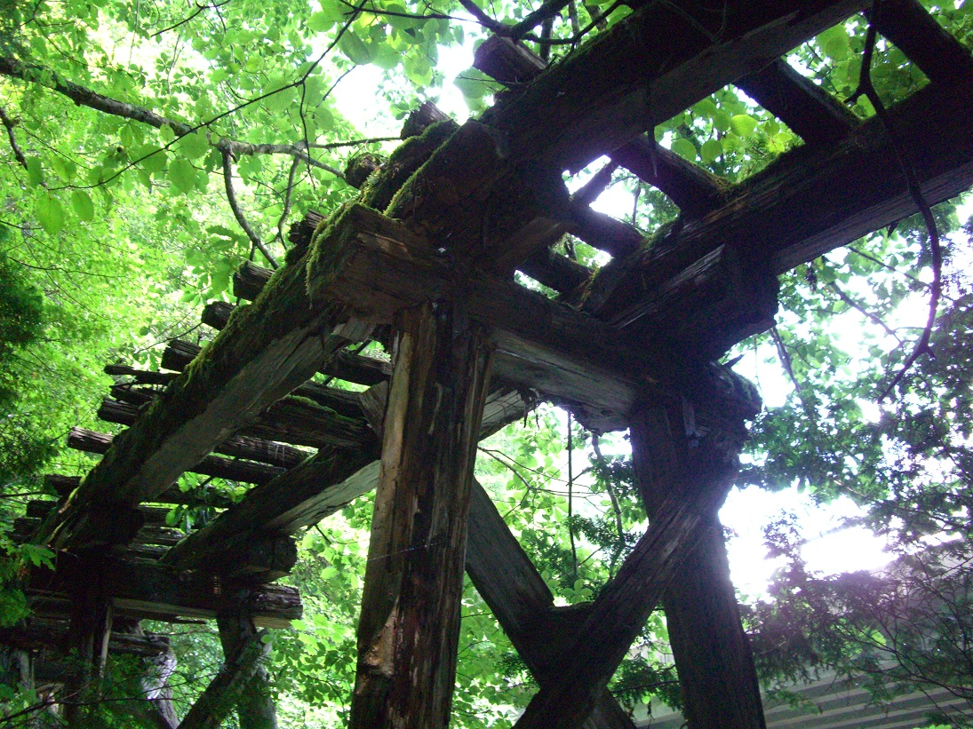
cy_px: 364
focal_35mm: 38
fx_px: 1068
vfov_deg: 37.7
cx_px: 486
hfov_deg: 49.0
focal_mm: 7.9
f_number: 2.8
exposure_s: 1/100
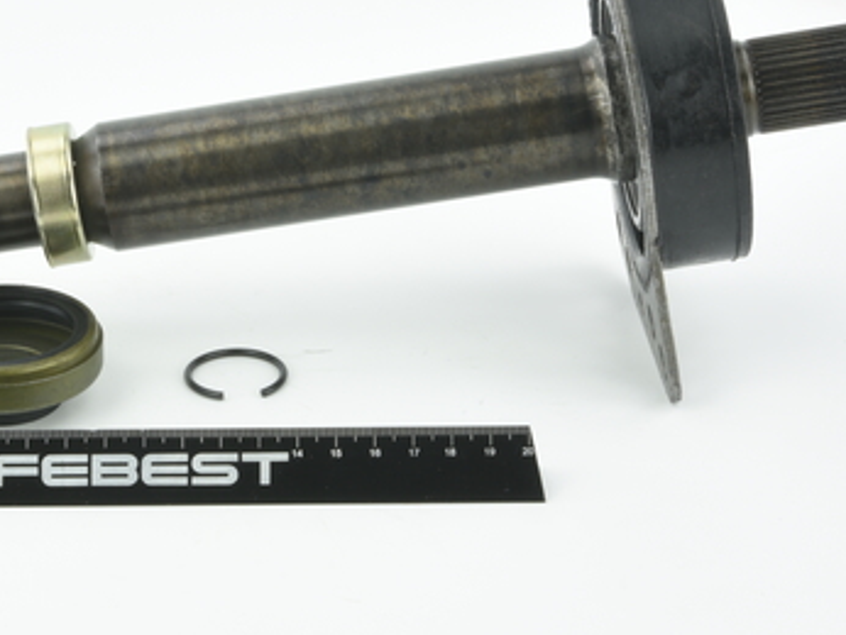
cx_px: 137
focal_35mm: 120
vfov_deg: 12.3
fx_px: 2935
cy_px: 217
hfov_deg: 16.3
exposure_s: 1/2
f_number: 32
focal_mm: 60
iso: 64
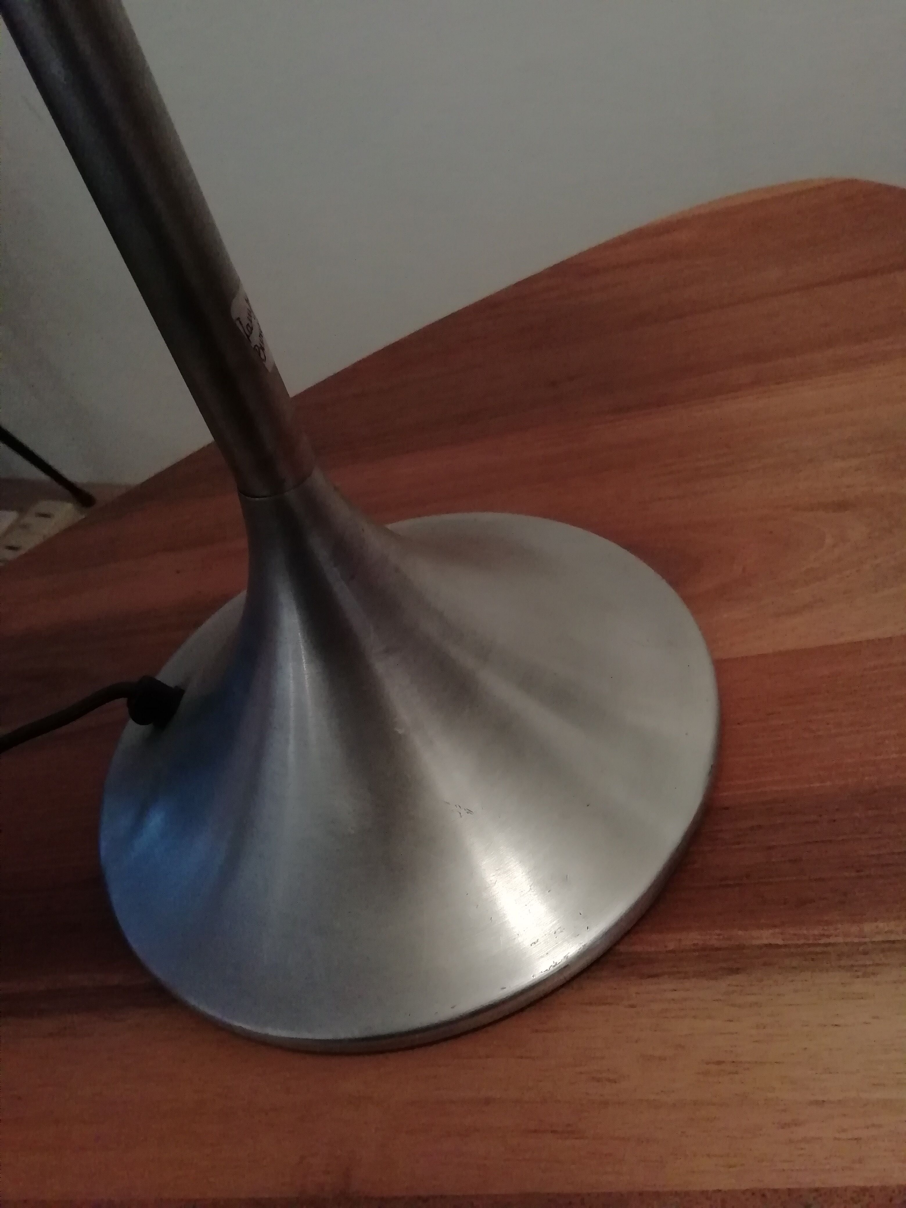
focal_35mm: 26
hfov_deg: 53.1
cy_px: 604
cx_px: 453
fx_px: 907
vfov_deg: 67.3
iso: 400
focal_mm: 3.46
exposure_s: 1/33.3
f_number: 2.2
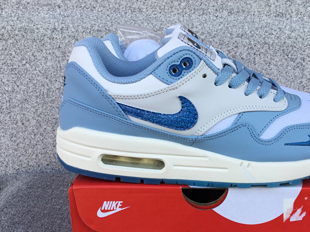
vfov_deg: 31.9
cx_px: 208
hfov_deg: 41.5
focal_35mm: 45
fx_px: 403
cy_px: 159
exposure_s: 1/152
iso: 25
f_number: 2.4
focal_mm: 3.3
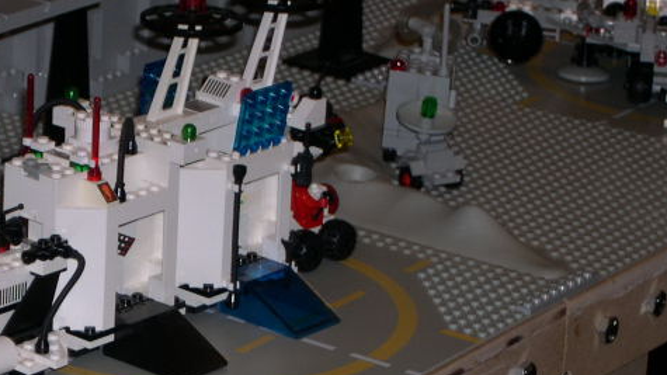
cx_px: 140
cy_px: 298
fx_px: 3696
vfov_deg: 5.8
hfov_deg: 10.3
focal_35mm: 209
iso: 100
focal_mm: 24
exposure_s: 1/60
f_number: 4.9
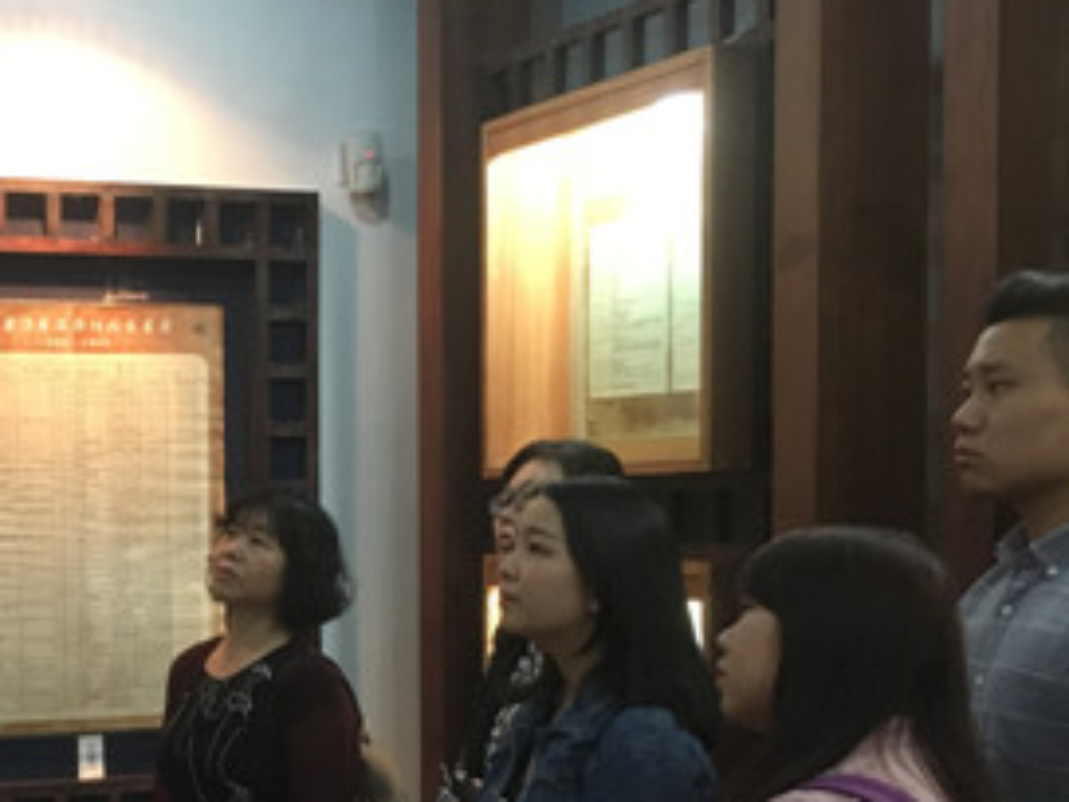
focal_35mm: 64
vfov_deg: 22.7
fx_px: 1976
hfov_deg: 28.7
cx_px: 43
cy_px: 609
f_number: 2.2
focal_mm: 4.15
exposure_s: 1/33
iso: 250
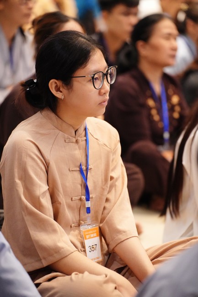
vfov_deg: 13.7
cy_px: 148
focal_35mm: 150
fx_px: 1238
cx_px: 99
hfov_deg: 9.1
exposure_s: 1/400
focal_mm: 150
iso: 12800
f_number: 2.8
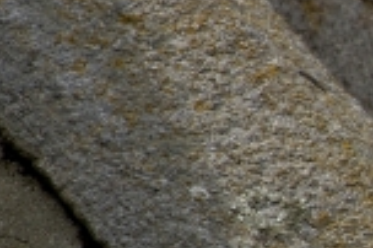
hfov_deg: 1.3
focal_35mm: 1594
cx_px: 864
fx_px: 16498
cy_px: 346
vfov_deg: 0.9
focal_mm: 210
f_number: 16
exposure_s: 1/80
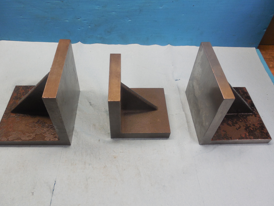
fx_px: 214
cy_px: 103
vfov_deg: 51.4
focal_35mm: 27
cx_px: 133
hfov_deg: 65.3
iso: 220
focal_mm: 4.5
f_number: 3.3
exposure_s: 1/30
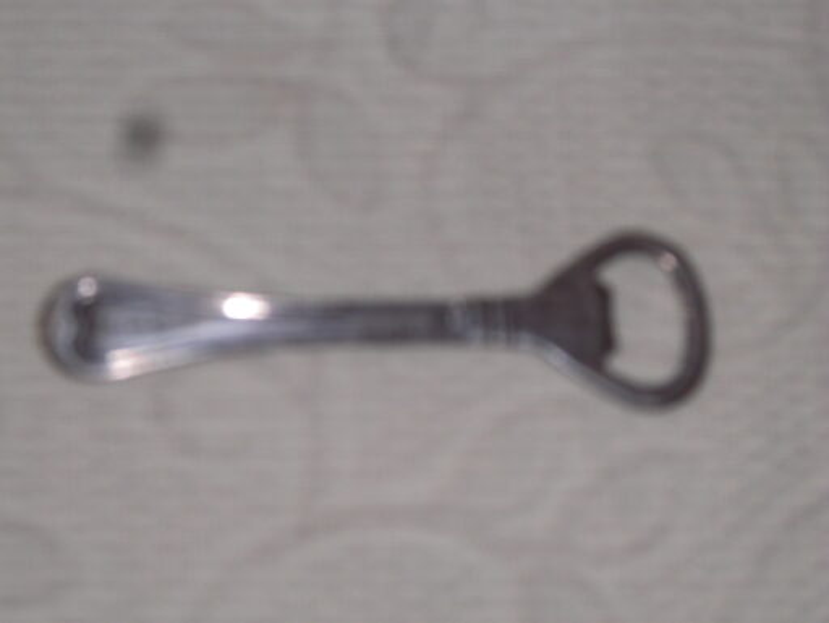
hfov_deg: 29.4
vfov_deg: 22.3
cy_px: 312
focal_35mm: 66
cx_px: 414
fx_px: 1582
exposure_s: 1/60
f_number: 3.6
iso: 200
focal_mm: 10.7
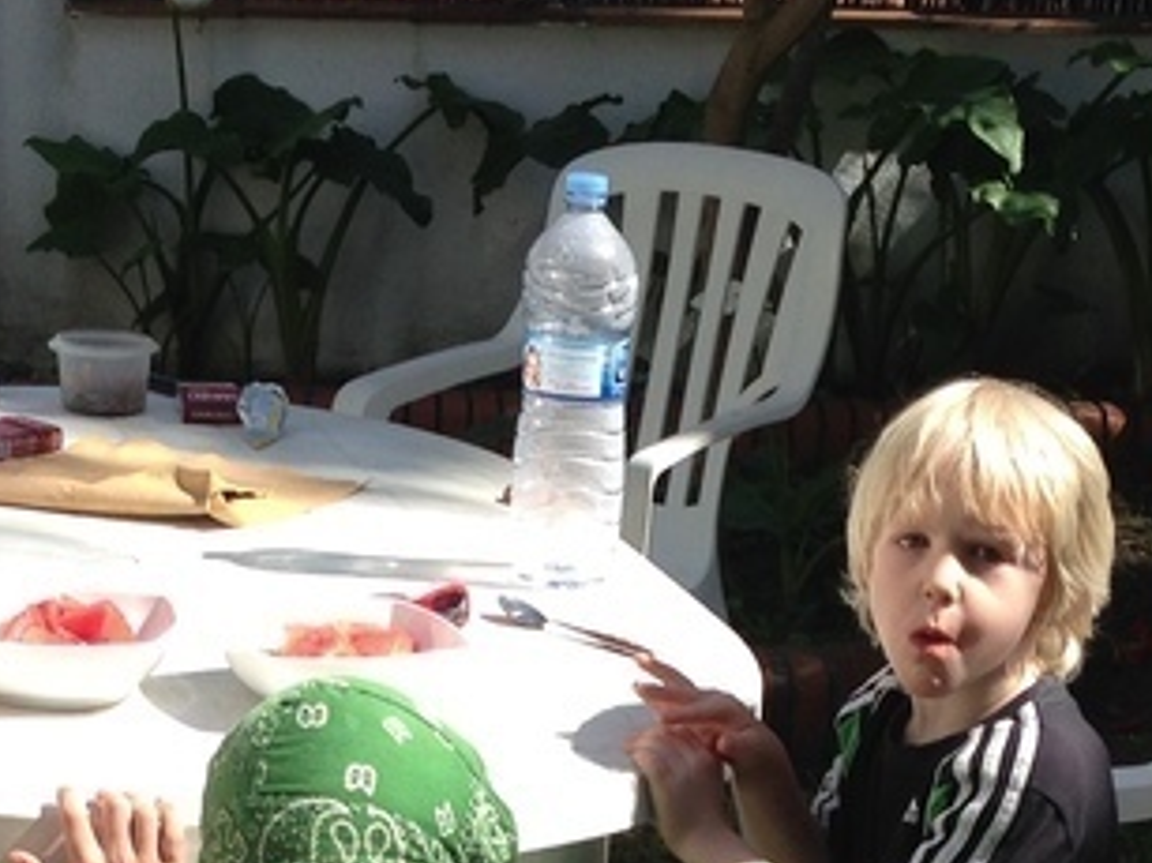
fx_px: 3659
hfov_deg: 17.9
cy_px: 1084
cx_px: 563
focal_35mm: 110
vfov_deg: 13.0
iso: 50
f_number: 2.4
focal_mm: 4.12
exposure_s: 1/874
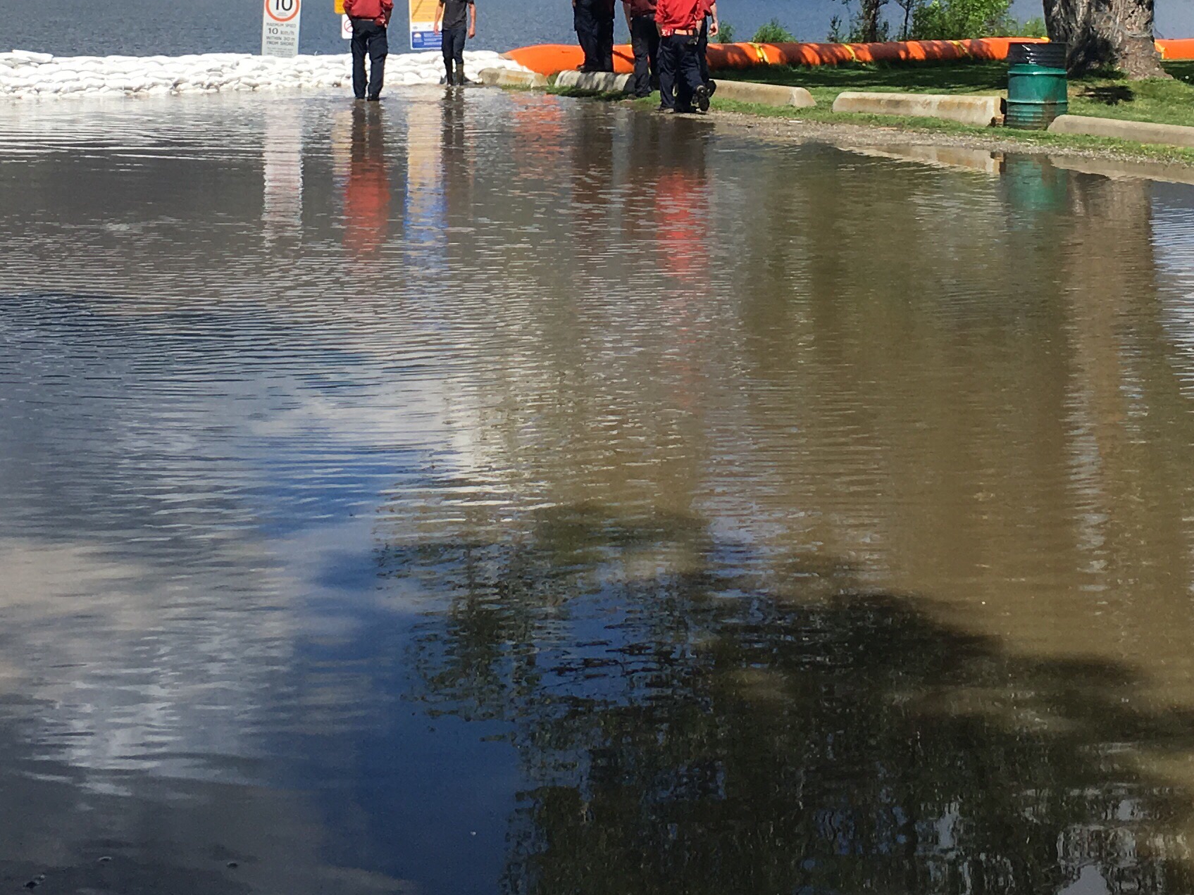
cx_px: 507
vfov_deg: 20.7
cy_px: 28
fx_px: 2380
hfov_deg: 28.1
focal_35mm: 69
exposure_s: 1/2024
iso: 25
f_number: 2.2
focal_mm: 4.15
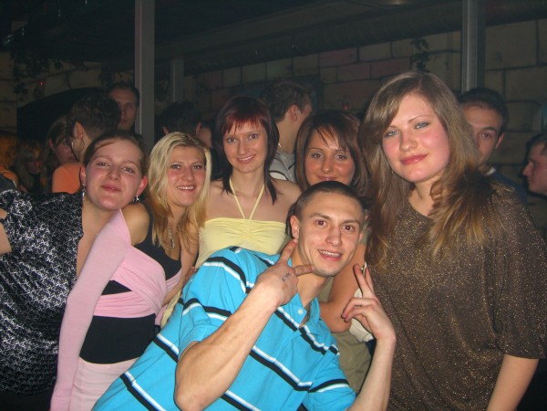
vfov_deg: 37.7
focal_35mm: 38
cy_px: 206
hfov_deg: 49.0
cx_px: 274
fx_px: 600
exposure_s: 1/60
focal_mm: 7.9
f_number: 2.8
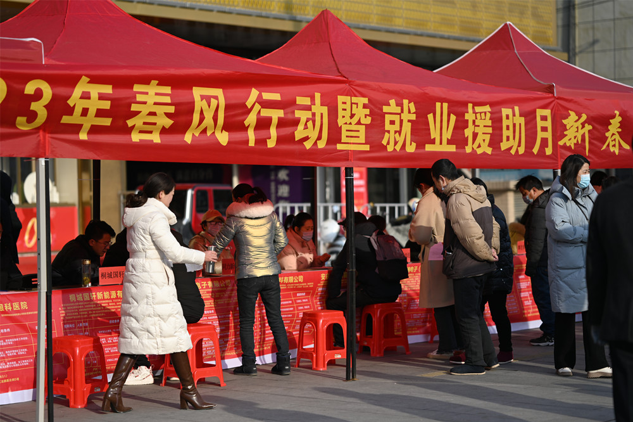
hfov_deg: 23.9
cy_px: 211
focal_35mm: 85
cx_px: 316
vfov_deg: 16.1
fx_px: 1494
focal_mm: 85
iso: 64
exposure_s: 1/2500
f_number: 1.8
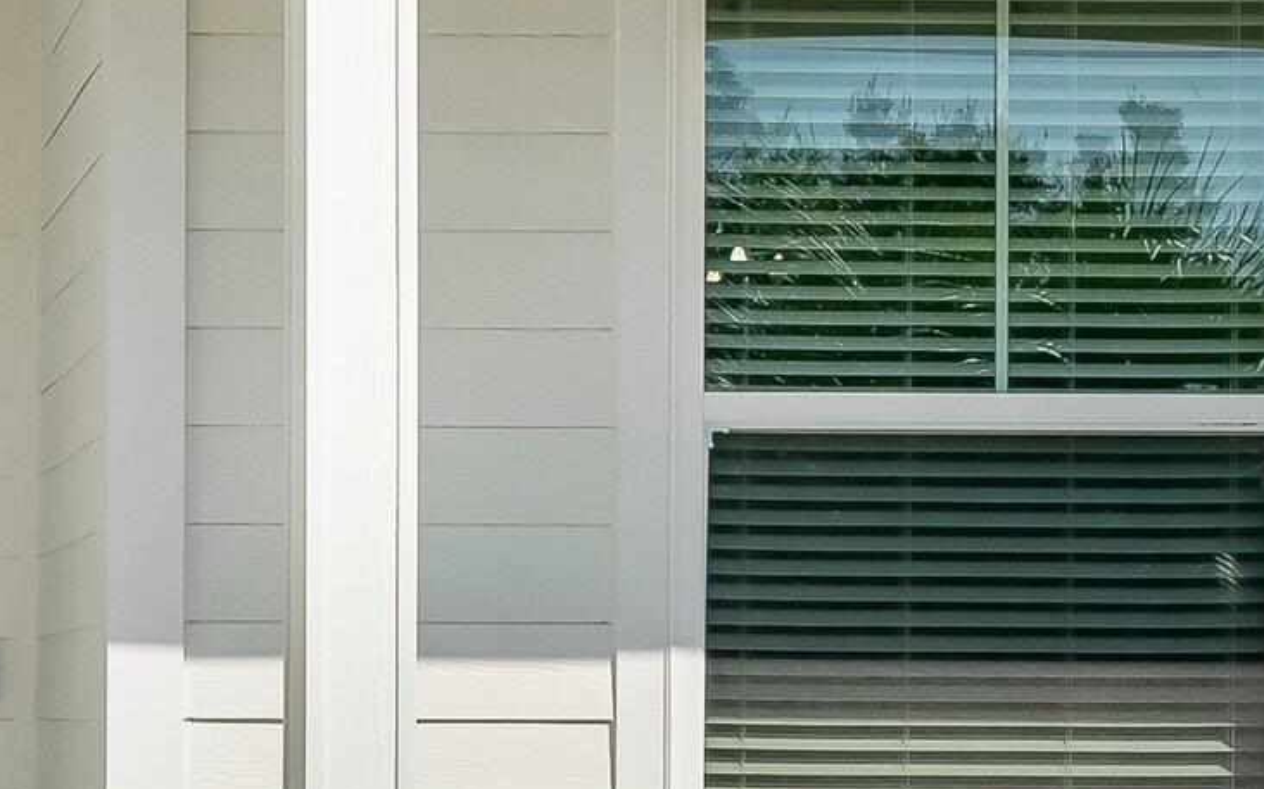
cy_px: 695
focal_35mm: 97
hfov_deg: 20.0
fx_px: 3340
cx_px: -290
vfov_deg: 13.4
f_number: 8
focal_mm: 23
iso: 400
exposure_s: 1/2000
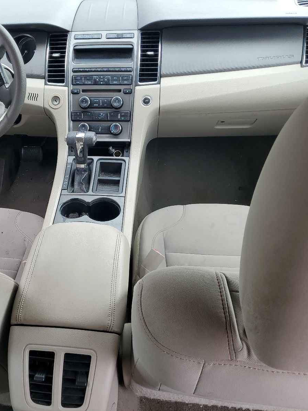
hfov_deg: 39.4
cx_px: 71
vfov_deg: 52.6
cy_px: 207
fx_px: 415
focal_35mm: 35
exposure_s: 1/294
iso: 50
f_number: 1.5
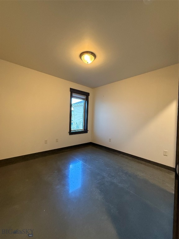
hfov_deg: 85.7
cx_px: 90
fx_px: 97
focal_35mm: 14
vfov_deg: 102.1
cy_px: 120
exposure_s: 1/60
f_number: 2.2
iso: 500
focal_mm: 2.22
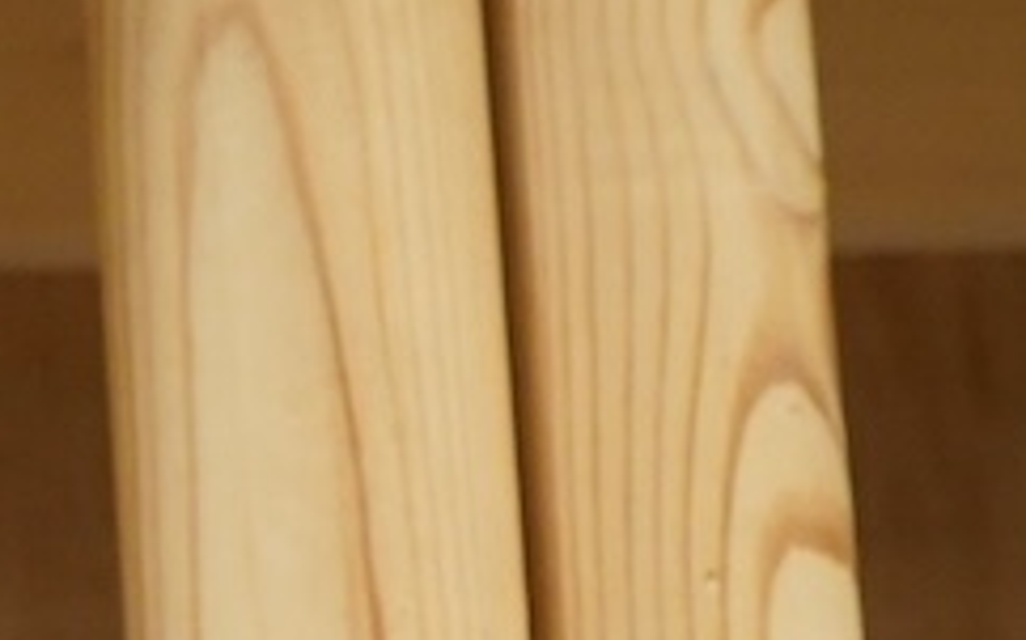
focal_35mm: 210
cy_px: 1320
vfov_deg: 6.1
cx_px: -2058
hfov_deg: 8.4
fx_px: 5869
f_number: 7.1
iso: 2500
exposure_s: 1/80
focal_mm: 29
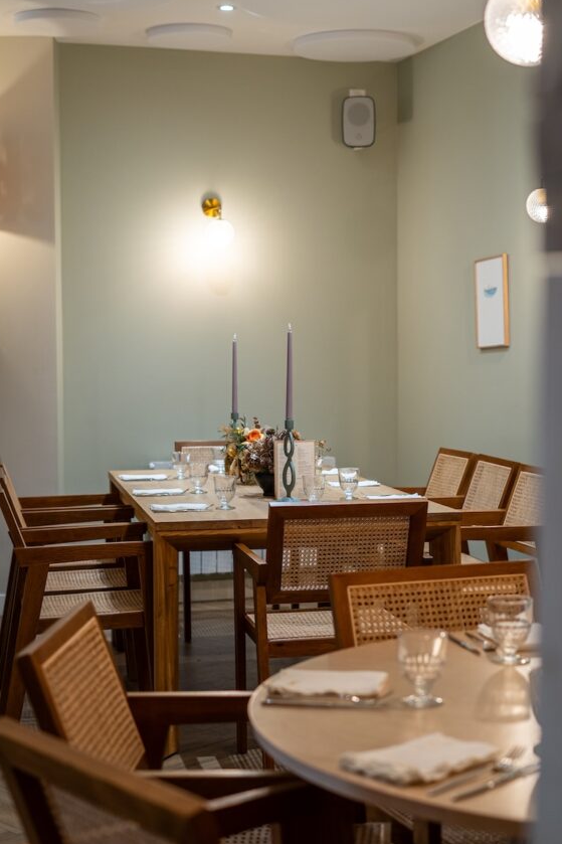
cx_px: 311
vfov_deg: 32.9
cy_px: 430
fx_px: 1429
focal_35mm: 61
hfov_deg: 22.2
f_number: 2.8
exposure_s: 1/50
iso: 640
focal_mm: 50
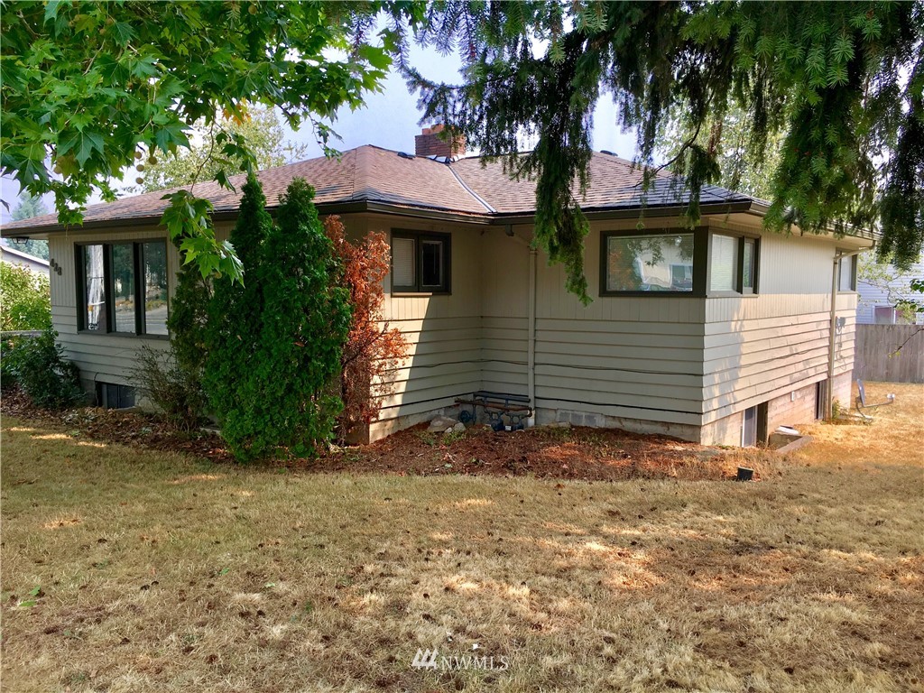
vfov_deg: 48.2
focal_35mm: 29
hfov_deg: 61.7
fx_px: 774
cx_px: 462
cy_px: 346
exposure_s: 1/450
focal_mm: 4.15
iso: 25
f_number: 2.2
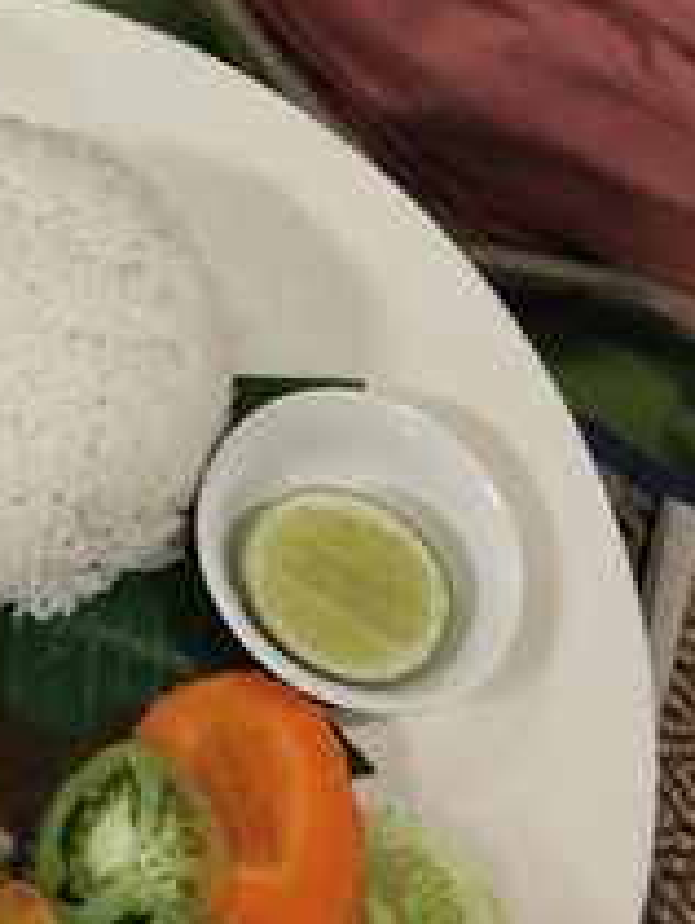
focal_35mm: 69
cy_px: 449
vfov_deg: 28.1
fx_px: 1843
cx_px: 51
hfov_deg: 20.8
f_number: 1.8
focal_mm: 4.22
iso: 800
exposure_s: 1/25
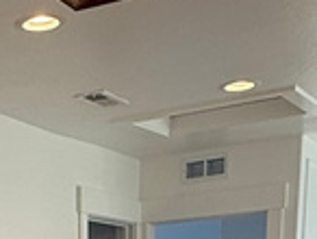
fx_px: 899
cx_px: -43
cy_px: 593
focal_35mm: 98
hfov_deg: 19.1
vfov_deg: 11.9
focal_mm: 2.22
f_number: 2.2
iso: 64
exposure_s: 1/120
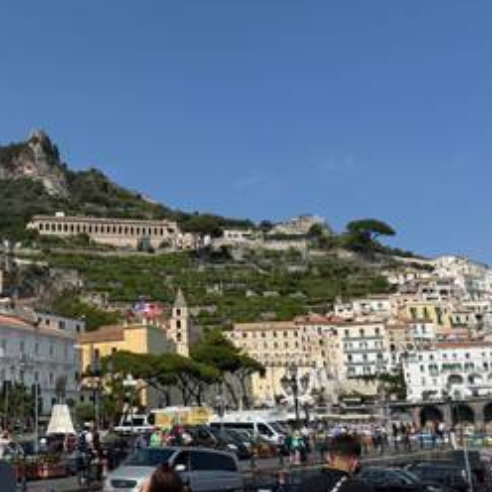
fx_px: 659
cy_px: 256
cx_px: 119
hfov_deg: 39.7
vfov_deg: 40.9
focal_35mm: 41
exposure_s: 1/5348
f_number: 1.78
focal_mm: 6.76
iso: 80
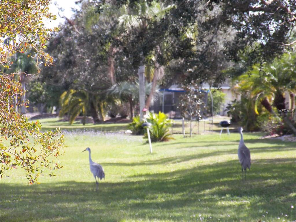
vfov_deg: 7.3
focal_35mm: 204
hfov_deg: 9.7
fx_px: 1744
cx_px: 148
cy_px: 111
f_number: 4
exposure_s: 1/400
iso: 125
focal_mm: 36.7
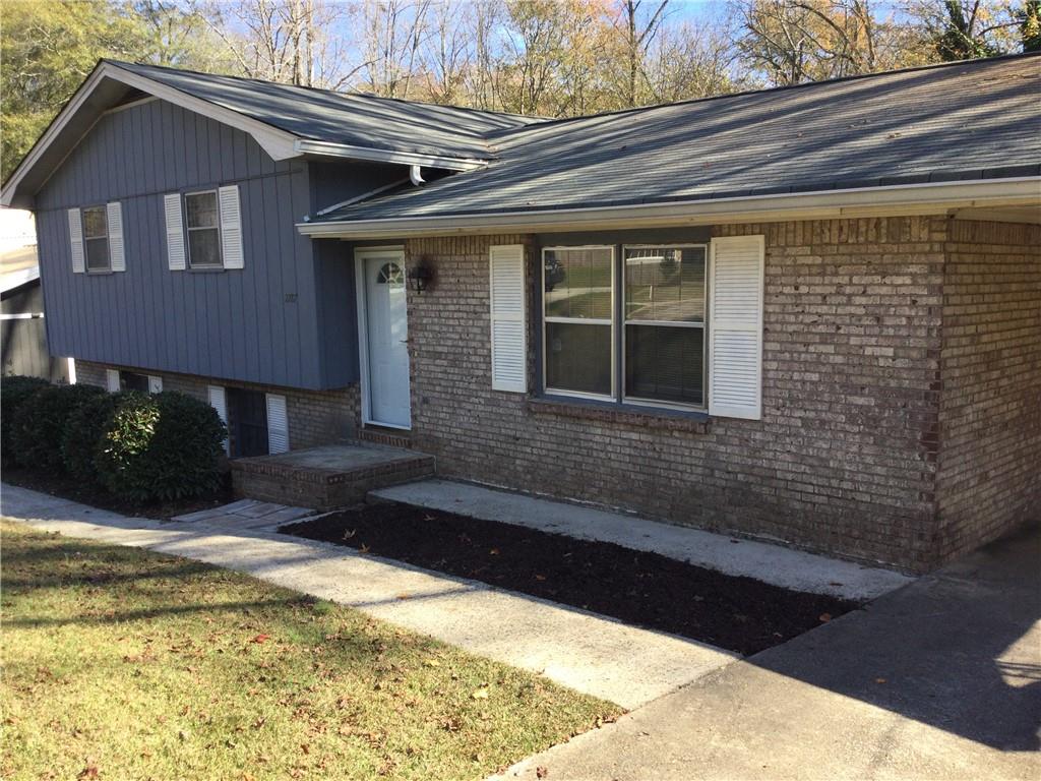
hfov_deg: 58.4
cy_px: 390
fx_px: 932
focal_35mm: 31
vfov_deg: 45.4
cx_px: 520
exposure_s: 1/344
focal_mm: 3.3
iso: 25
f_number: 2.4
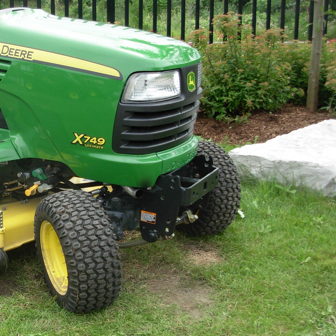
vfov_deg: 26.1
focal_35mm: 66
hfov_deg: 25.1
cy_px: 154
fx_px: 725
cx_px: 14
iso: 79
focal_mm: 6.3
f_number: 2.9
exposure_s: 1/373
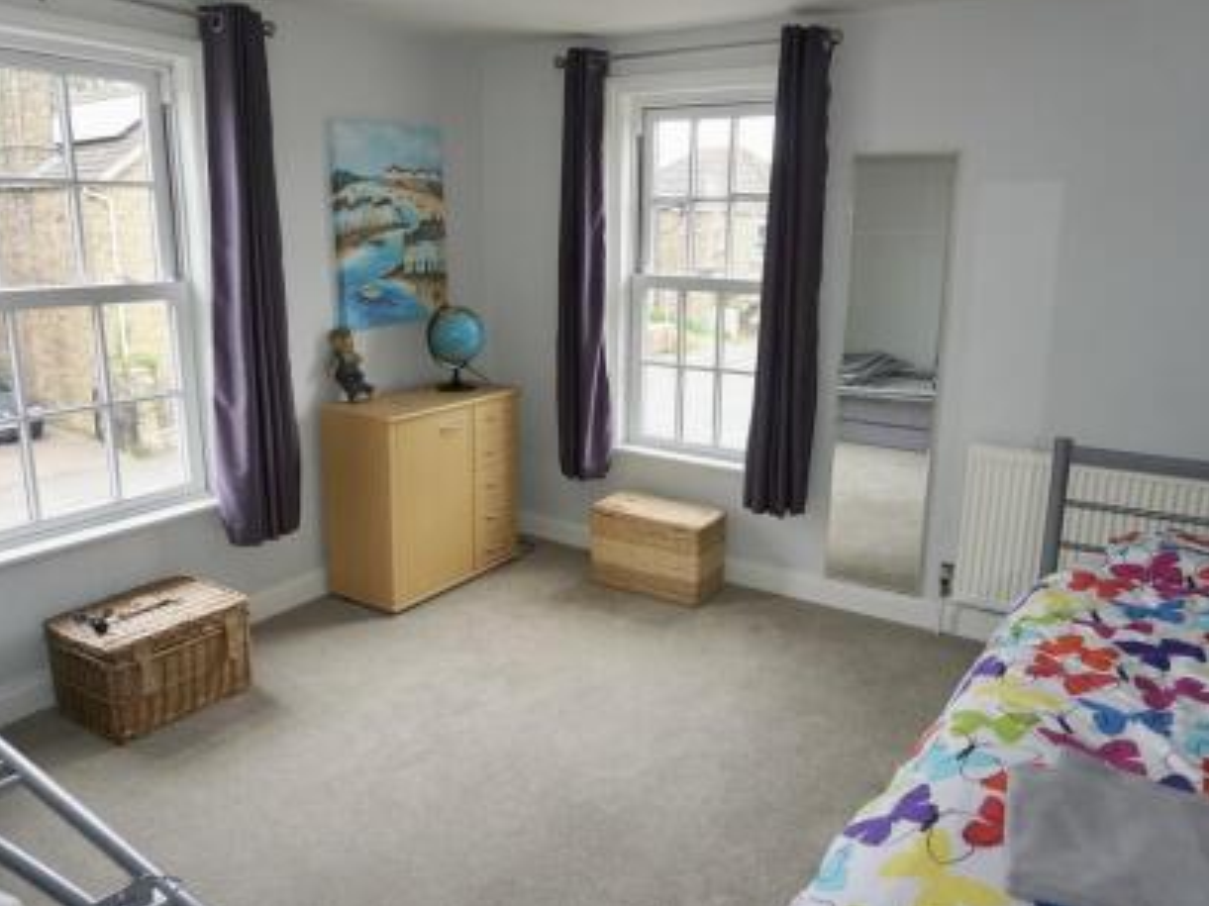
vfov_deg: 51.3
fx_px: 943
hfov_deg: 65.3
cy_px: 444
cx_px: 600
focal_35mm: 27
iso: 100
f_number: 4
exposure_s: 1/60
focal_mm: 16
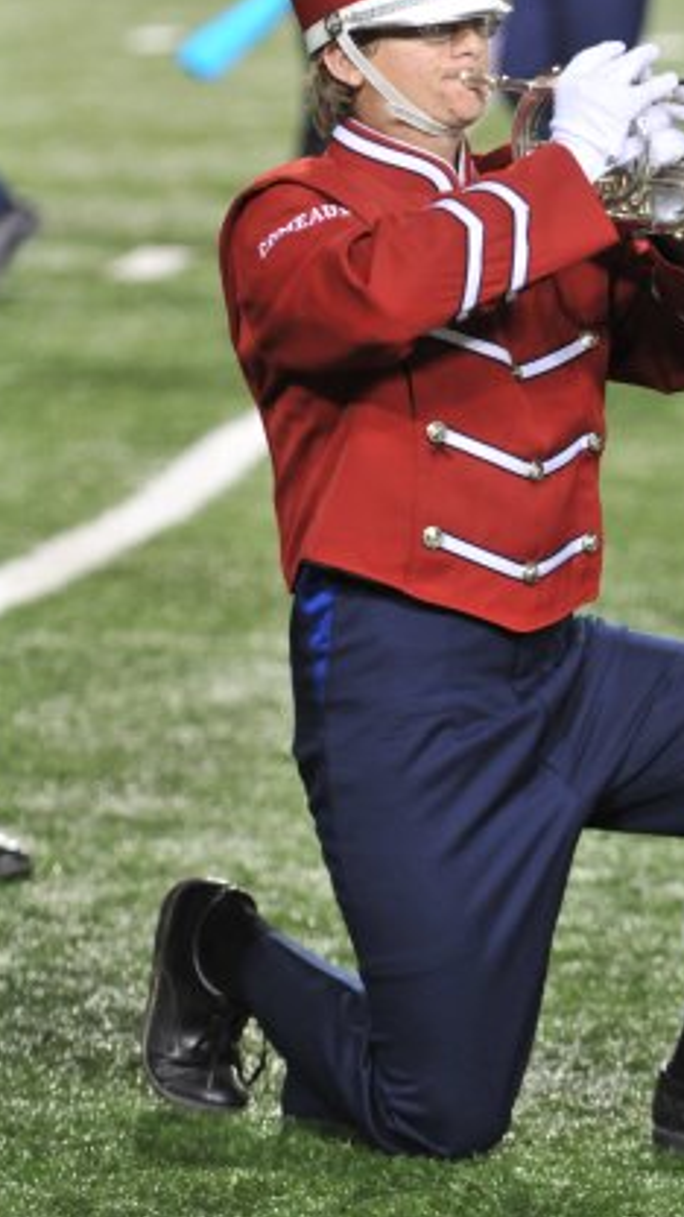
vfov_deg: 7.1
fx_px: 9859
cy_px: 515
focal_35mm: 306
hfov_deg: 4.0
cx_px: 463
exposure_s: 1/200
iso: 800
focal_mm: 135
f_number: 2.8
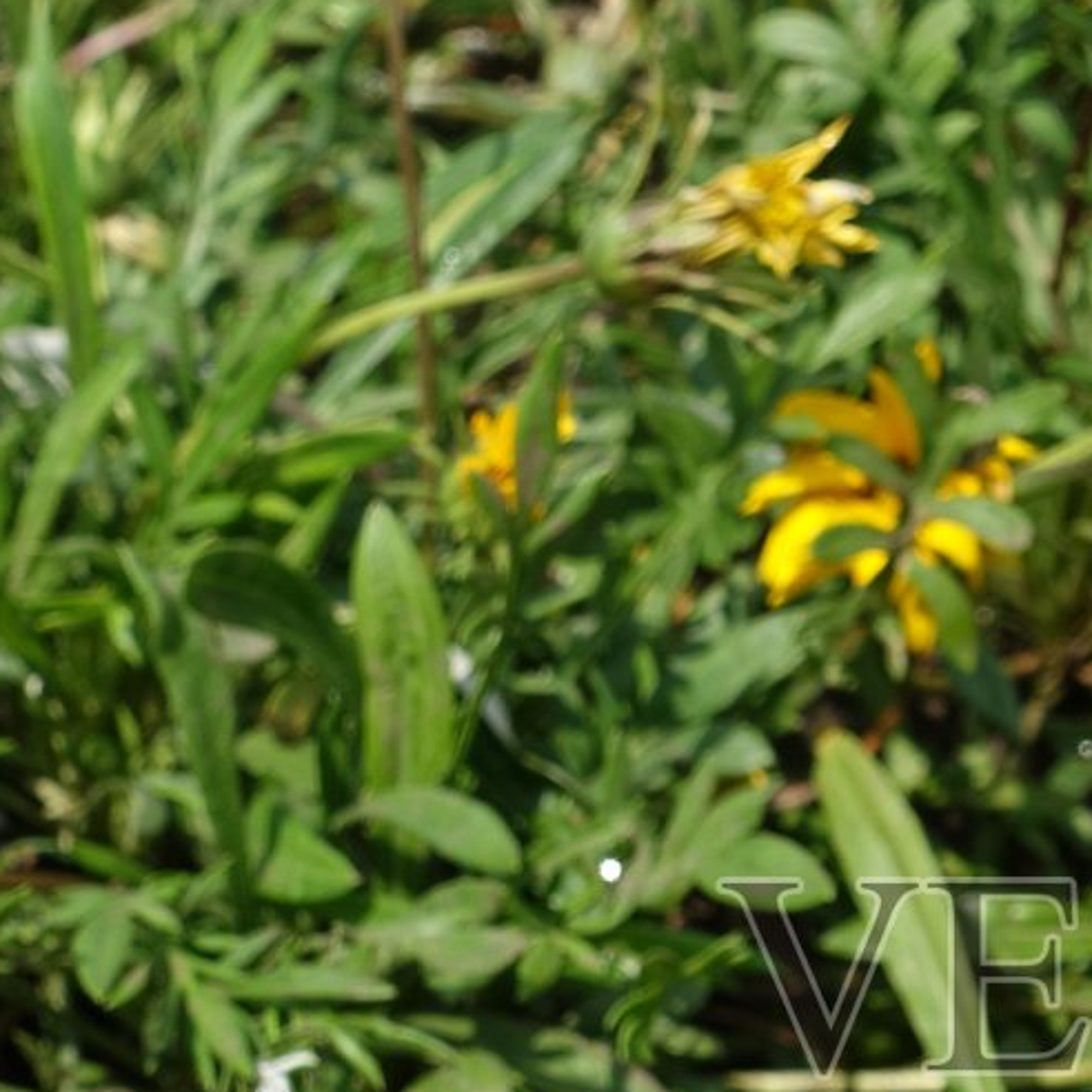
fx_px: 4640
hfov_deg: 13.2
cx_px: 1092
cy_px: 1031
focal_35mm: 130
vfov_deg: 13.3
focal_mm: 17.06
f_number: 5.6
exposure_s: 1/500
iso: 125
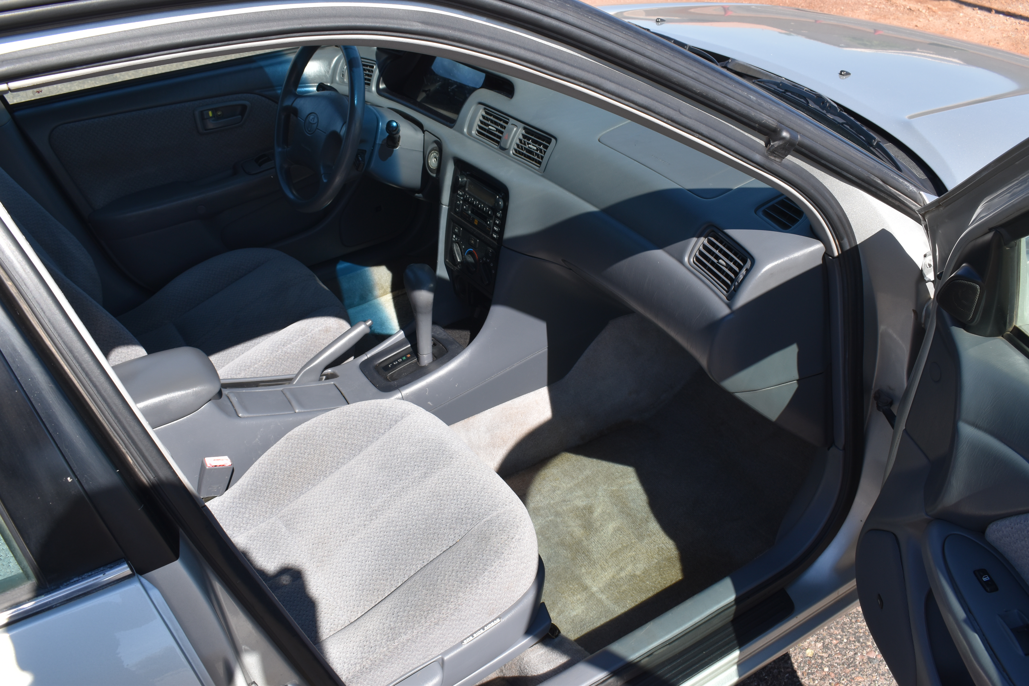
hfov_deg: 57.2
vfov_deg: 40.0
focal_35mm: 33
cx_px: 514
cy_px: 343
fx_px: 943
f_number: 8
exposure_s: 1/250
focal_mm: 22
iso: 200
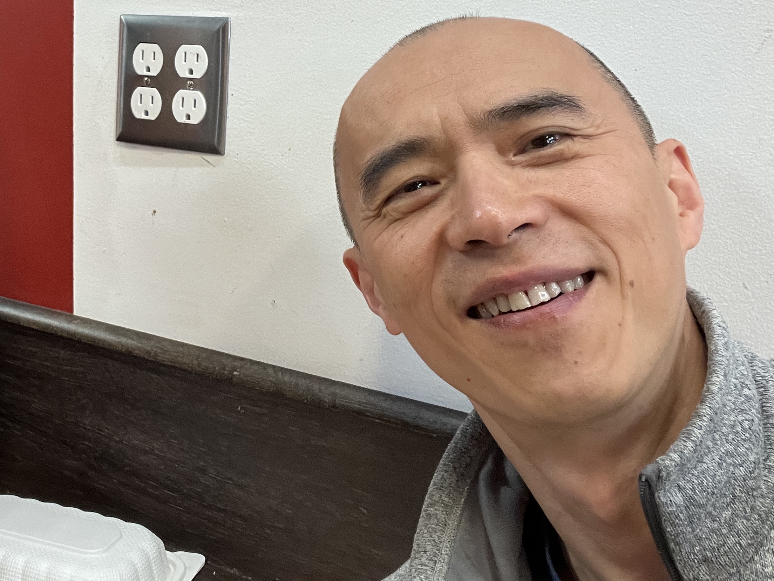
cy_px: 84
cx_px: 115
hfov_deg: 42.0
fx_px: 939
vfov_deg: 33.0
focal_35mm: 42
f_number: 2.2
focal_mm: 2.71
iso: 200
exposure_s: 1/60
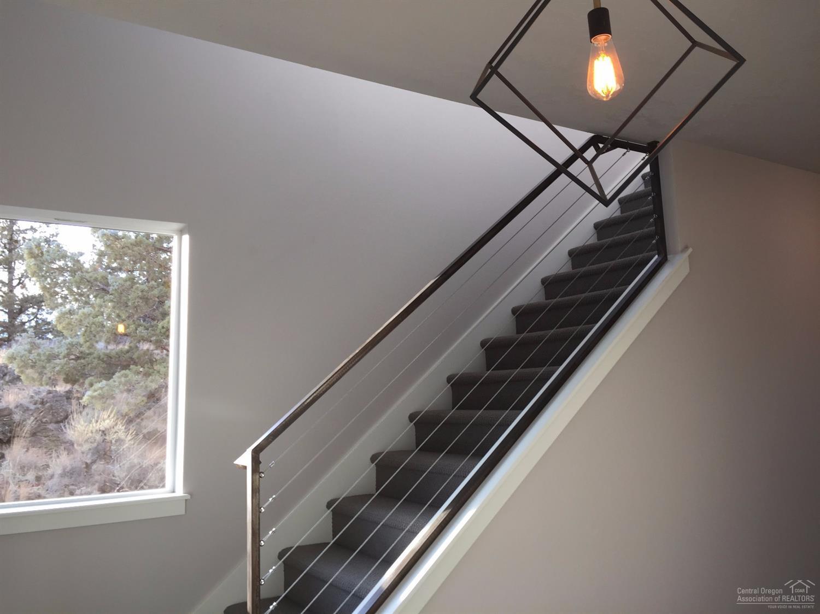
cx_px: 410
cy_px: 307
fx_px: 687
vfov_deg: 48.2
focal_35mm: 29
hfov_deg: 61.7
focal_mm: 4.15
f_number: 2.2
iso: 32
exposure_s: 1/60
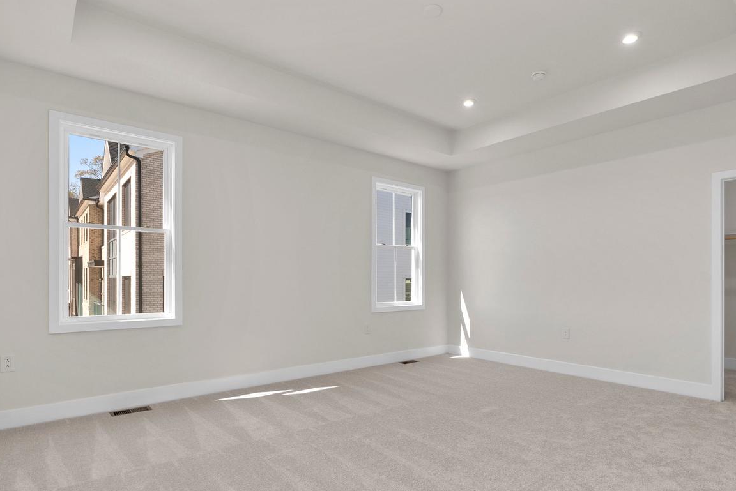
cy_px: 281
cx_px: 403
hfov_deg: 83.7
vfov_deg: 61.7
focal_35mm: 20
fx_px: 409
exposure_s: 1/25
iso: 320
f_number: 8
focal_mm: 16
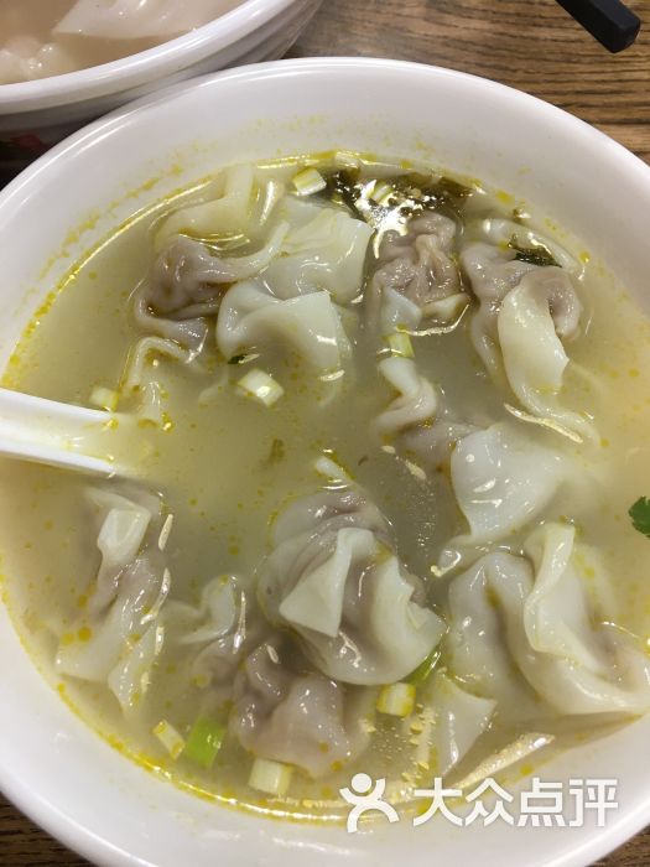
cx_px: 325
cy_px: 434
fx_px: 726
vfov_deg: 61.7
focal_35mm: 29
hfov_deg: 48.2
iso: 50
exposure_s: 1/17
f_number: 2.2
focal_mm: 4.15
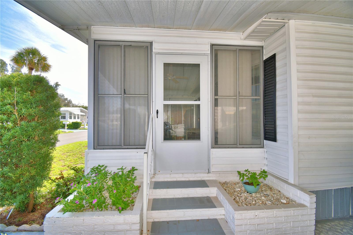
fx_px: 147
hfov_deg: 100.4
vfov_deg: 77.3
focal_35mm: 15
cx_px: 176
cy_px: 118
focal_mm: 10
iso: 100
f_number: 6.3
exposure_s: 1/250
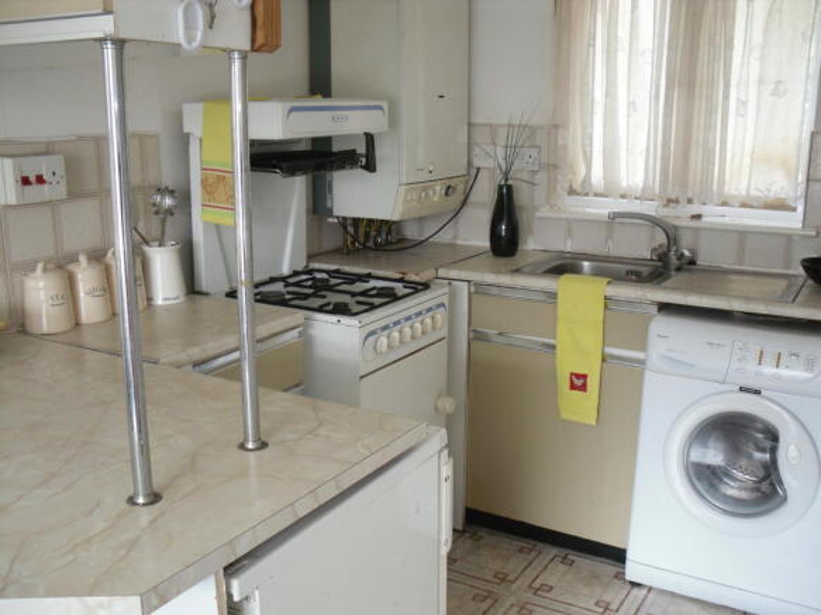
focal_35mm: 35
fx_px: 830
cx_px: 410
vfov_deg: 40.7
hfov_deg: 52.6
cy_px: 308
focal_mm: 6.3
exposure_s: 1/45
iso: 160
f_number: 3
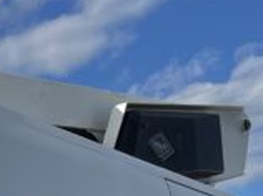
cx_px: -185
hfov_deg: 13.6
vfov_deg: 9.8
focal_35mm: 132
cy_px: 478
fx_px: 1001
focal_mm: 5.1
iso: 50
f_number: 1.6
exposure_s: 1/3215
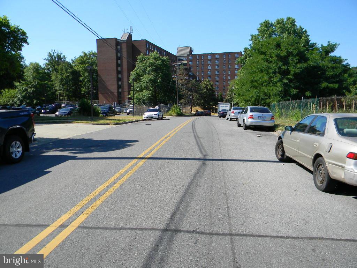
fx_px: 289
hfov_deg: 63.4
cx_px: 178
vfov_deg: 49.7
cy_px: 134
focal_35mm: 28
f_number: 3.5
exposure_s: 1/631
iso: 80
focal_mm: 5
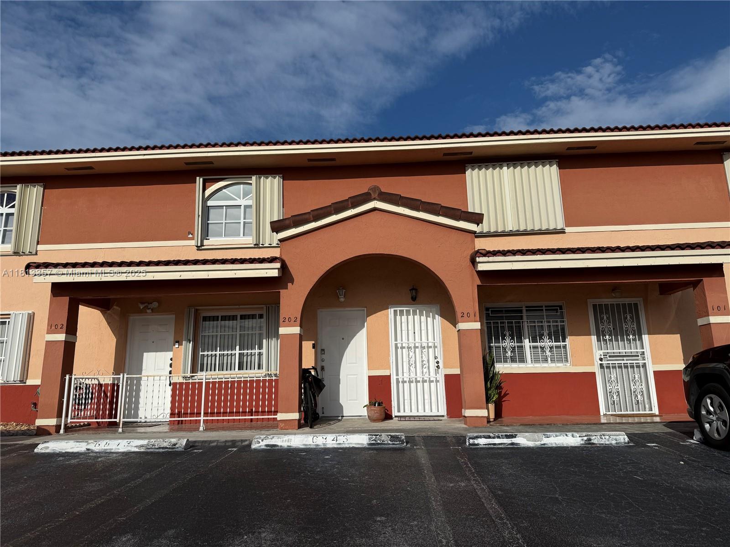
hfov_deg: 71.6
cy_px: 274
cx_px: 365
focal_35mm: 24
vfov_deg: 56.8
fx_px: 506
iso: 80
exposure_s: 1/11905
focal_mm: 6.76
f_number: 1.78
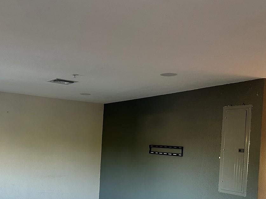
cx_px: 86
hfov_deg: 40.7
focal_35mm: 46
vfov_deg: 31.0
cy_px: 149
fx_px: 353
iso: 250
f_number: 1.78
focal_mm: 6.86
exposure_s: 1/60
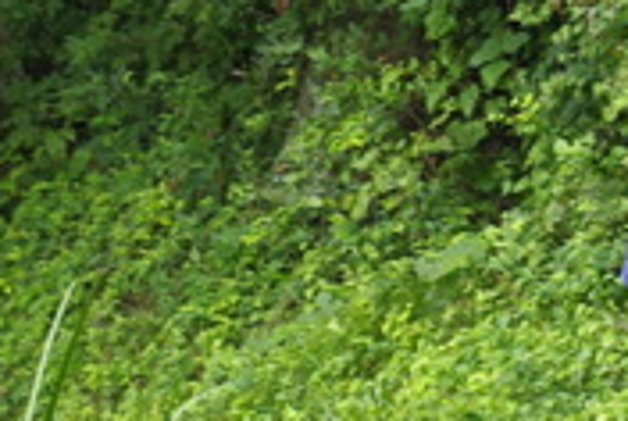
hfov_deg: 5.8
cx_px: 903
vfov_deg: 4.0
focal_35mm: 349
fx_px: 6098
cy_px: 248
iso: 200
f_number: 5.6
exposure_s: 1/40
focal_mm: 40
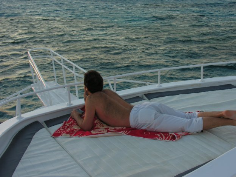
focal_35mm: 55
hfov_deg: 34.8
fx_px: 375
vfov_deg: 26.6
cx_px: 145
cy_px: 86
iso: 50
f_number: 4.1
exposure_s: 1/28.1
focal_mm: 11
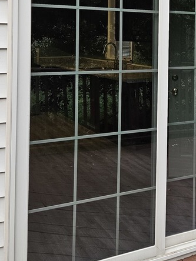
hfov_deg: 25.5
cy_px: 48
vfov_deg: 33.2
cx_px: 168
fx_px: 423
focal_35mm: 56
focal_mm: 5.4
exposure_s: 1/170
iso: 250
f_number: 1.8
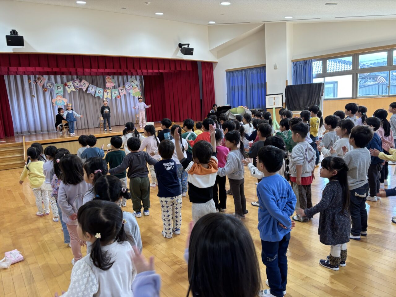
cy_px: 148
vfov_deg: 53.1
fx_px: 297
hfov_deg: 67.3
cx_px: 198
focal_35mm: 26
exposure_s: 1/100
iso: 80
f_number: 1.6
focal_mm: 5.96
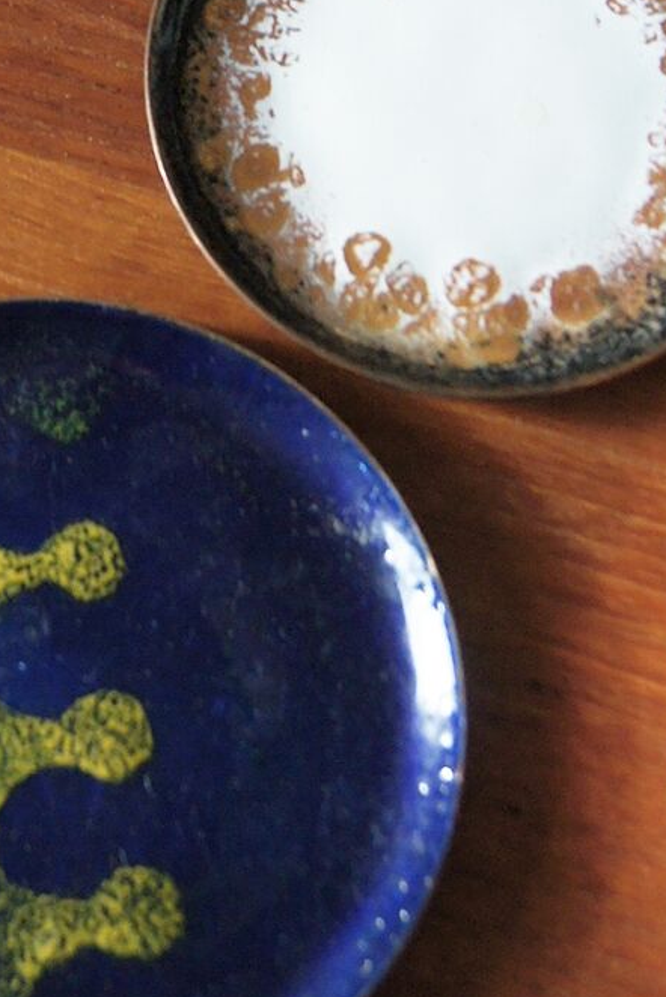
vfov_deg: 12.5
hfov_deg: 8.6
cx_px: -49
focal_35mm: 159
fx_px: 4394
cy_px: -343
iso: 400
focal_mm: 35
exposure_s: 1/125
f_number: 5.6
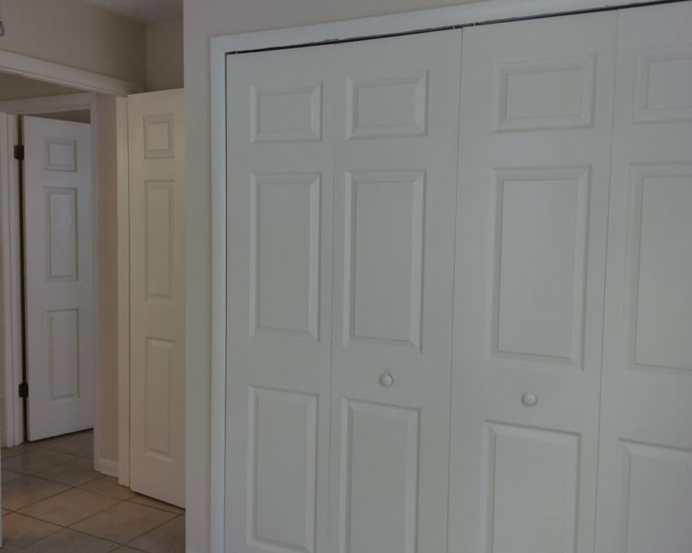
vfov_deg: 45.8
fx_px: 655
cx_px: 370
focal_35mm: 32
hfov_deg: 55.6
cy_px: 280
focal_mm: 3.69
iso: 67
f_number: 2.65
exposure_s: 1/40
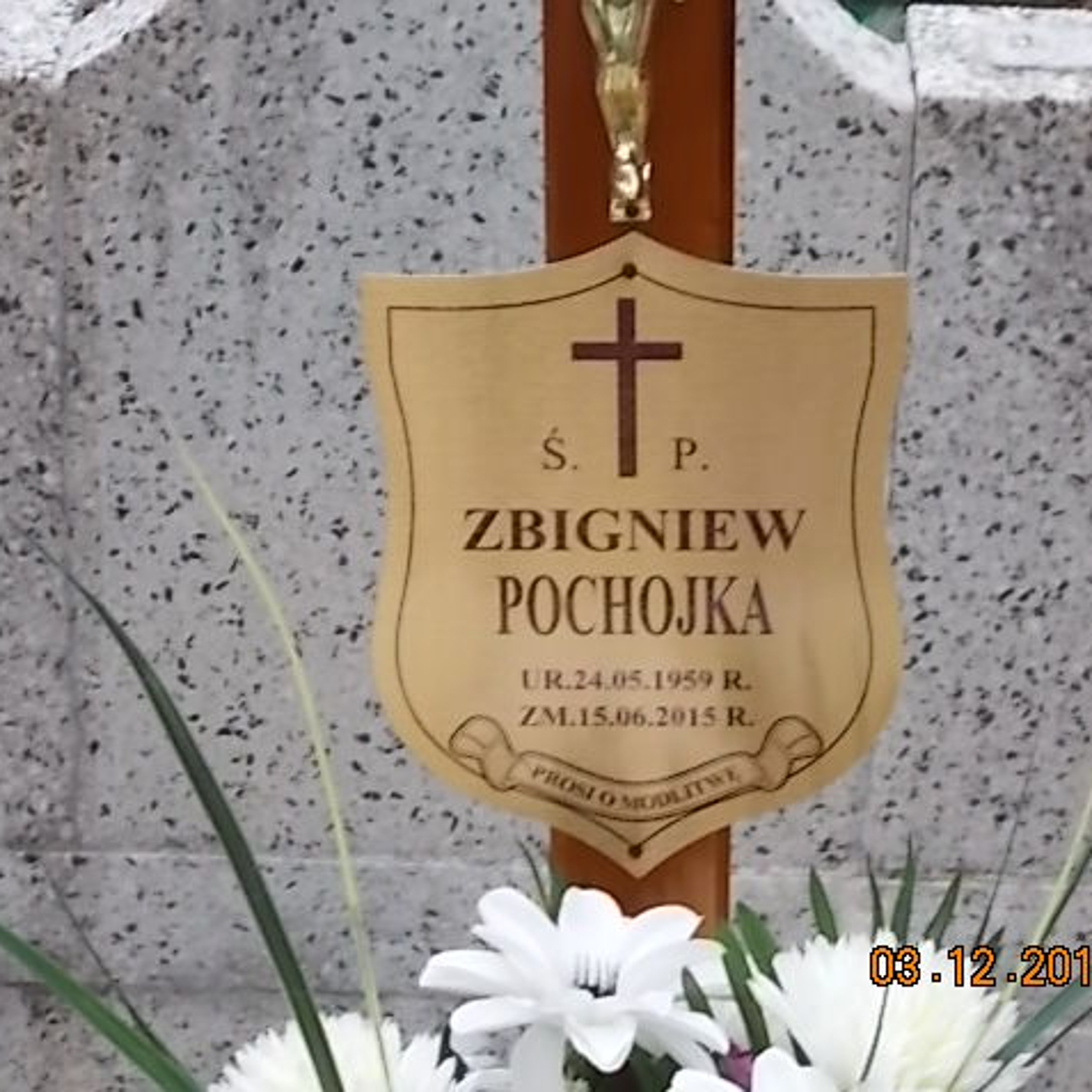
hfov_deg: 13.0
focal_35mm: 134
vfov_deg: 13.0
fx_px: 4783
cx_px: 614
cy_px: 547
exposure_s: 1/30
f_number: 6
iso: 200
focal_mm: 20.1
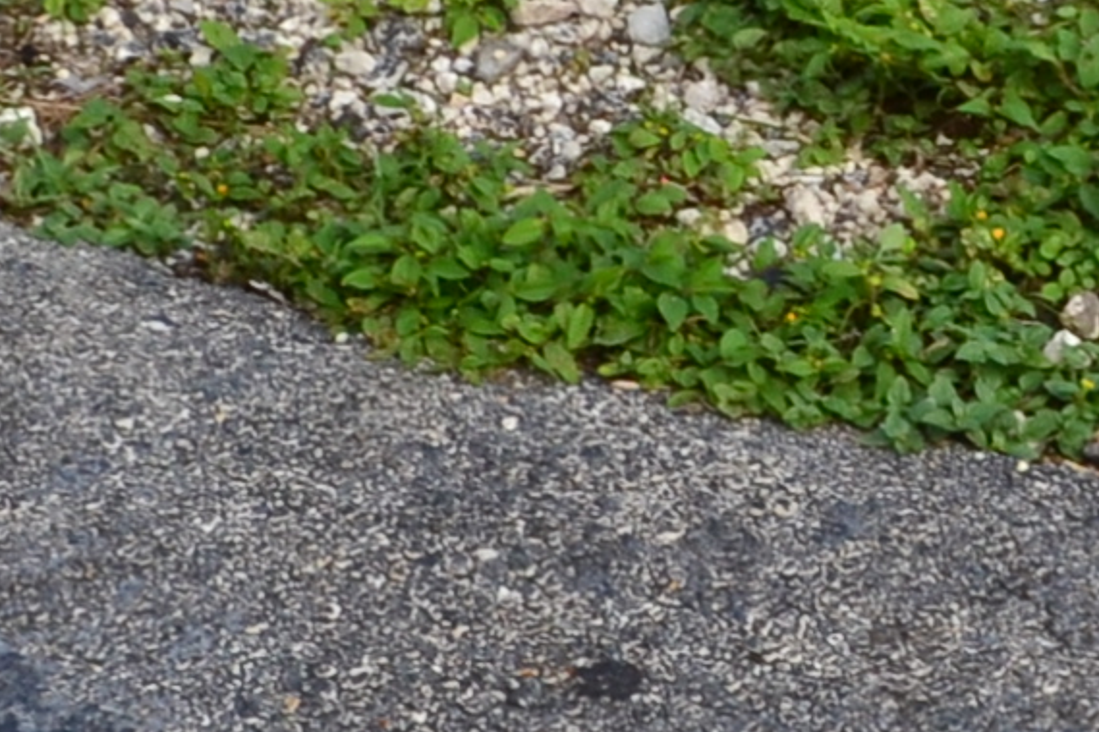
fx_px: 5005
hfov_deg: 12.4
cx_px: 979
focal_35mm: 164
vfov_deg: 8.4
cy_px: 489
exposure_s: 1/160
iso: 400
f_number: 9
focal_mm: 18
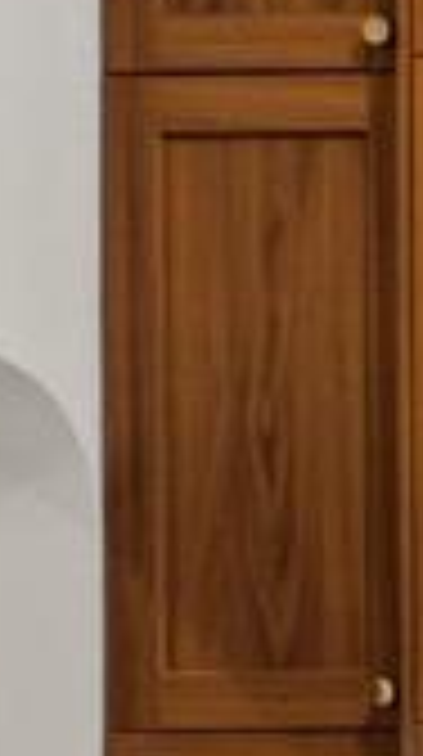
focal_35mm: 198
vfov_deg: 10.6
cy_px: 1084
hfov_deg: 4.6
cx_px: 2520
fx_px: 3964
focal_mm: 15
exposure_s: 1/20
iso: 100
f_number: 9
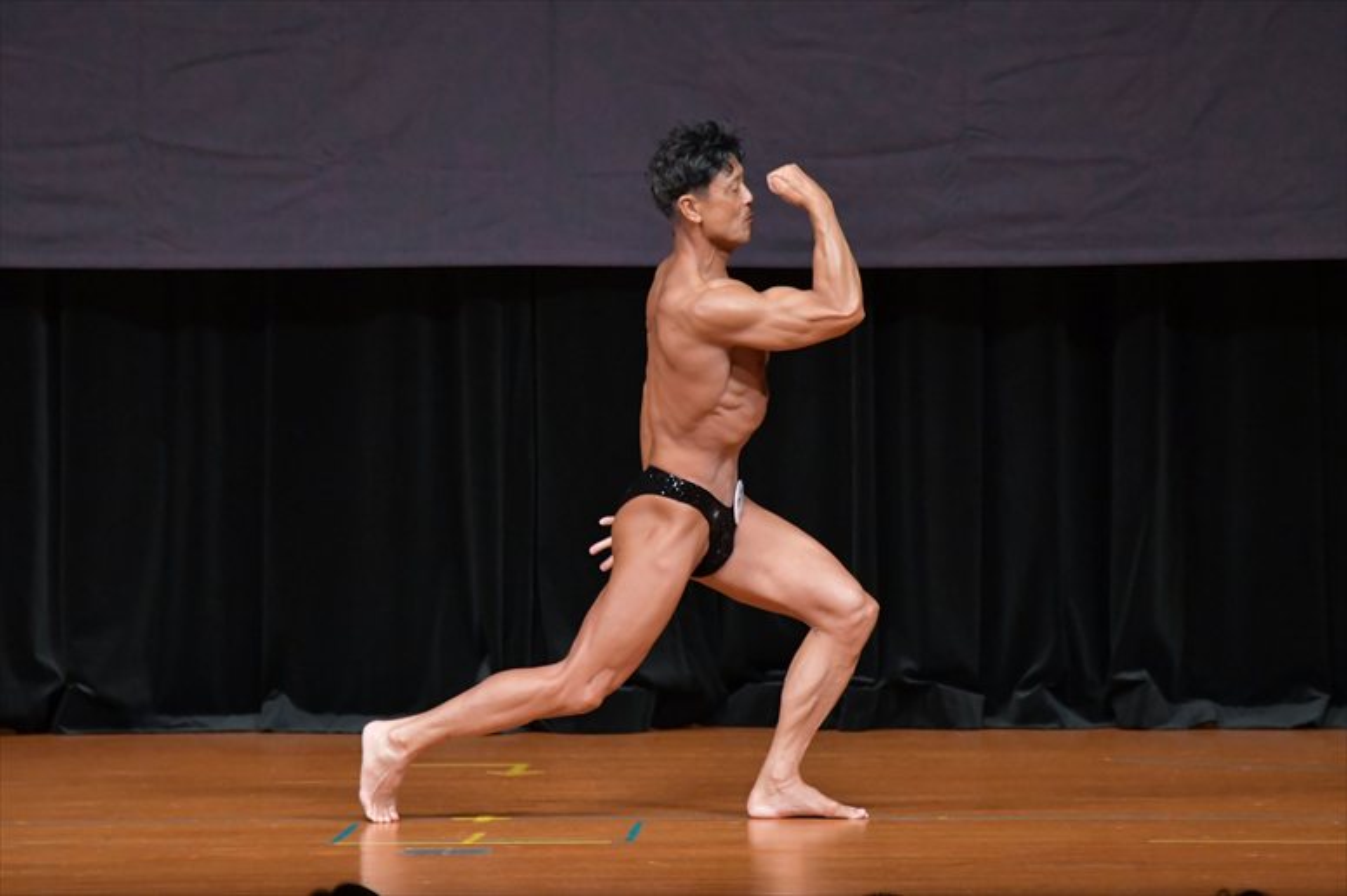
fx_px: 11220
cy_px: 448
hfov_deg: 6.9
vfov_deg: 4.6
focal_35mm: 300
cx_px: 674
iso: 5000
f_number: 5.6
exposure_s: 1/400
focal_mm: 200
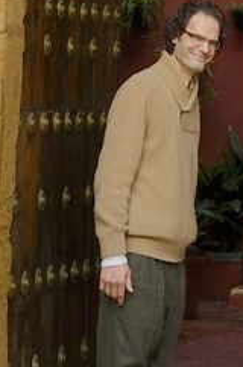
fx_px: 2295
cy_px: -618
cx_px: 317
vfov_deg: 8.1
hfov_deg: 6.0
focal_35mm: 226
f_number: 11
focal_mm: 34
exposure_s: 1/160
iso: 400
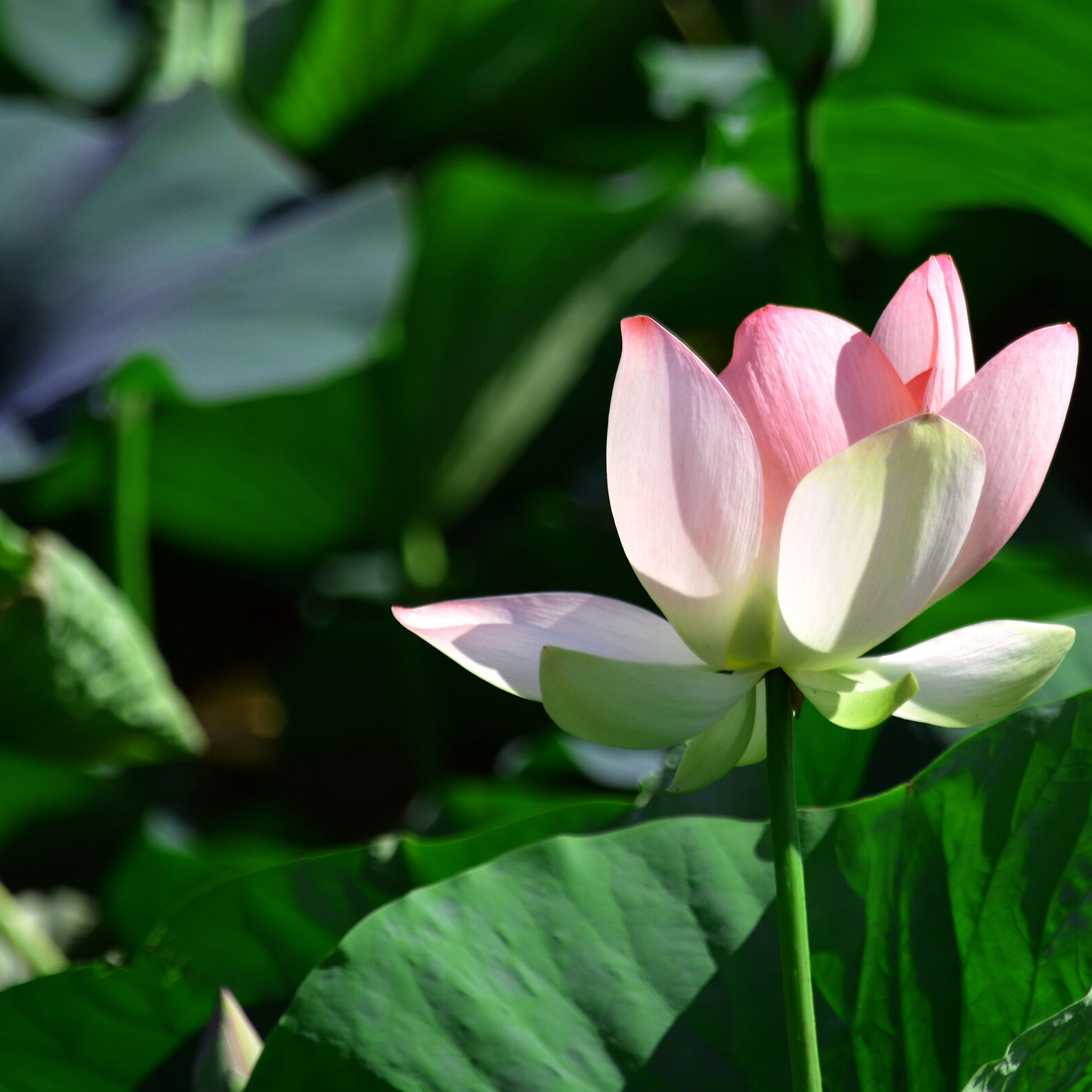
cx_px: 763
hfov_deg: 3.0
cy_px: 547
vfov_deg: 3.0
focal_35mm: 575
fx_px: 20522
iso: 100
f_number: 5.6
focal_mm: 300
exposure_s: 1/400
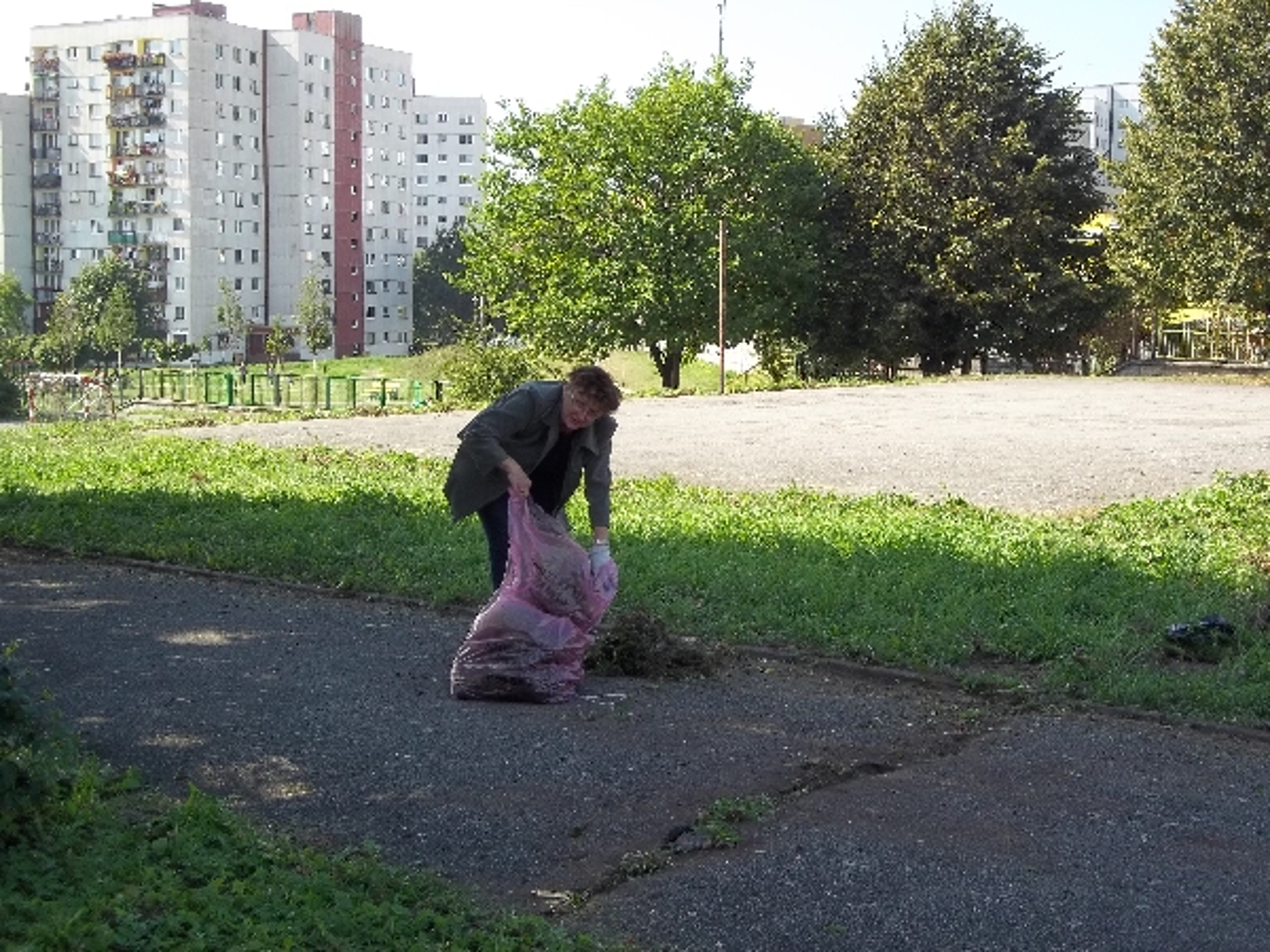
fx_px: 1798
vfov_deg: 29.7
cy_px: 476
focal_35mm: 49
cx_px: 635
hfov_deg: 38.9
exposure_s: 1/250
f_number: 3.6
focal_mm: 8.8
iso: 64
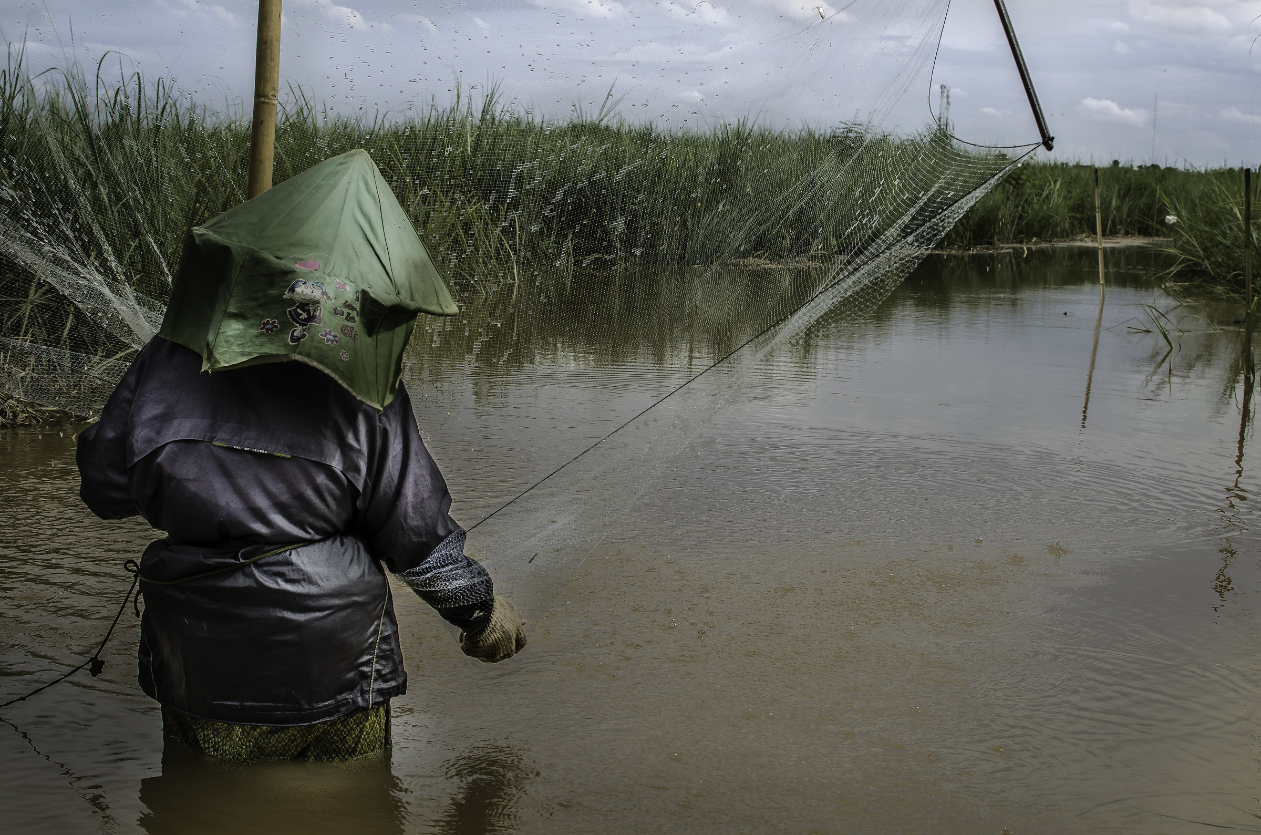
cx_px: 630
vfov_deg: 25.6
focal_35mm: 52
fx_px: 1835
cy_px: 418
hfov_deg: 37.9
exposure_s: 1/400
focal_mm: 35
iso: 500
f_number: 7.1
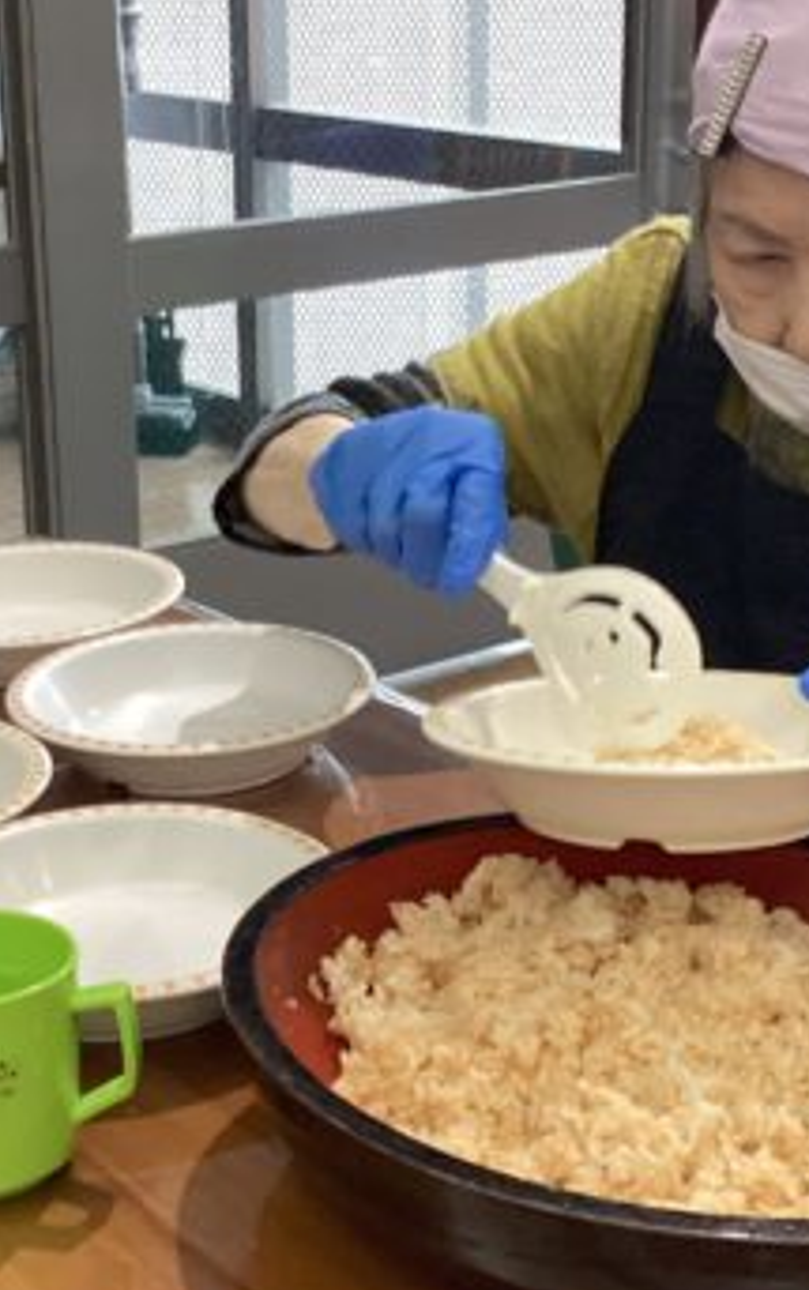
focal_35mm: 67
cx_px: 346
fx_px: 2359
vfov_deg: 30.6
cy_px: 649
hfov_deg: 19.5
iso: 250
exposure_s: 1/60
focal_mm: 3.3
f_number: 2.4
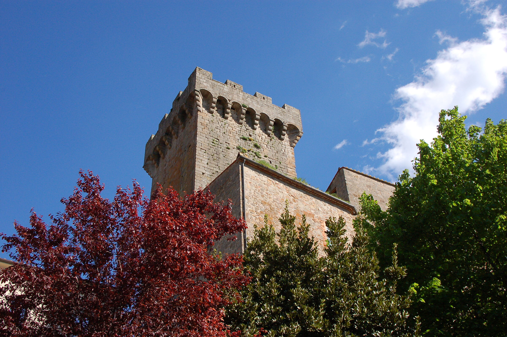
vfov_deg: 31.8
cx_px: 254
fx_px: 591
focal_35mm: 42
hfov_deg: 46.4
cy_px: 168
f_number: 10
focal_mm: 28
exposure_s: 1/640
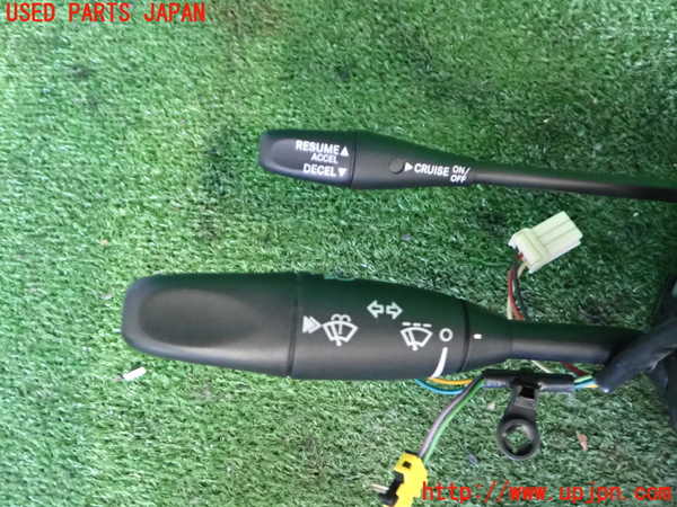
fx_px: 587
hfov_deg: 60.0
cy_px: 254
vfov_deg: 46.8
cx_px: 338
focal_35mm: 30
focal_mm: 5.4
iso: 2500
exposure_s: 1/100
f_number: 2.3
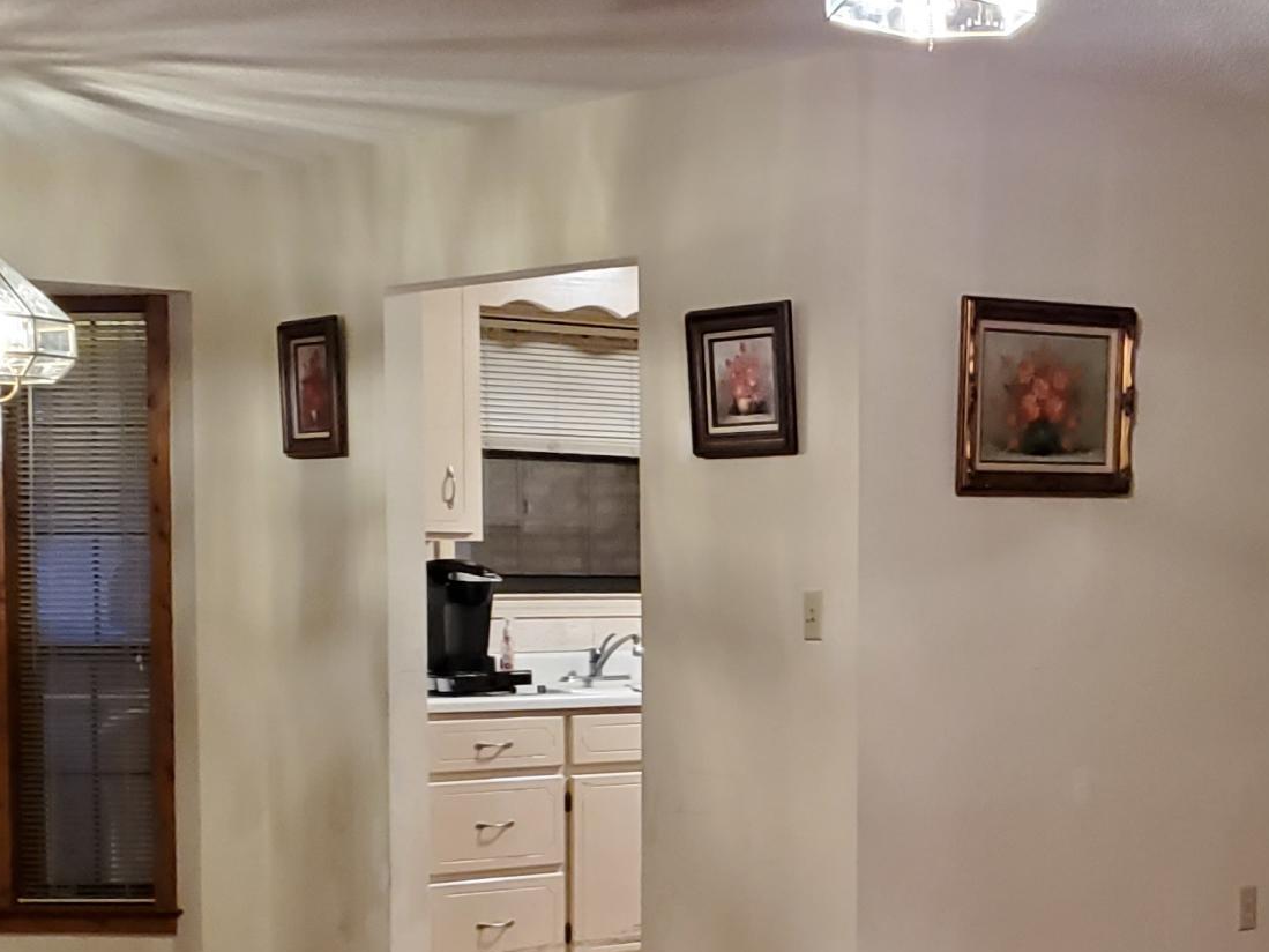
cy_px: 761
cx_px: 1095
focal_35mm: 71
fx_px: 2603
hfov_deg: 26.6
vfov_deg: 20.5
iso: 500
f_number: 1.5
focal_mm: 4.3
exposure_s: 1/39
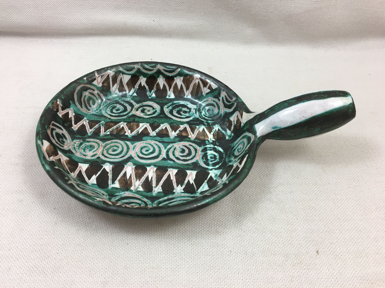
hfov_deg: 61.7
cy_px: 144
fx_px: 323
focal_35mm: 29
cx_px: 192
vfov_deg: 48.2
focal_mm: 4.15
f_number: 2.2
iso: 50
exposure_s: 1/33
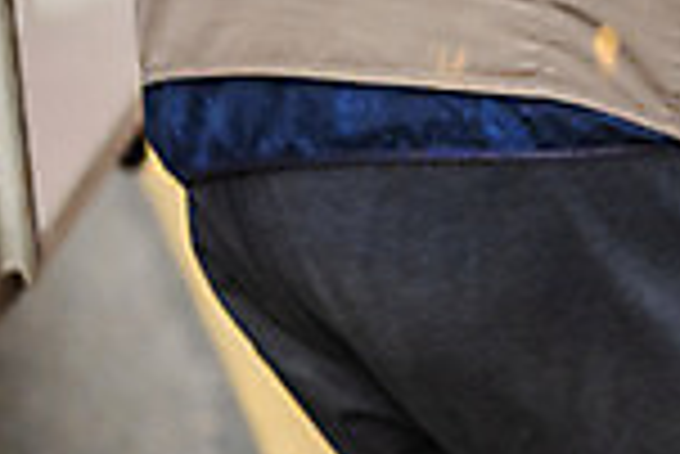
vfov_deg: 6.7
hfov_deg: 9.6
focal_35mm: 206
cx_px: 1092
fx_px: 3895
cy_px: -9
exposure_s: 1/8000
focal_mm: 52
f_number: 2.8
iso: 640
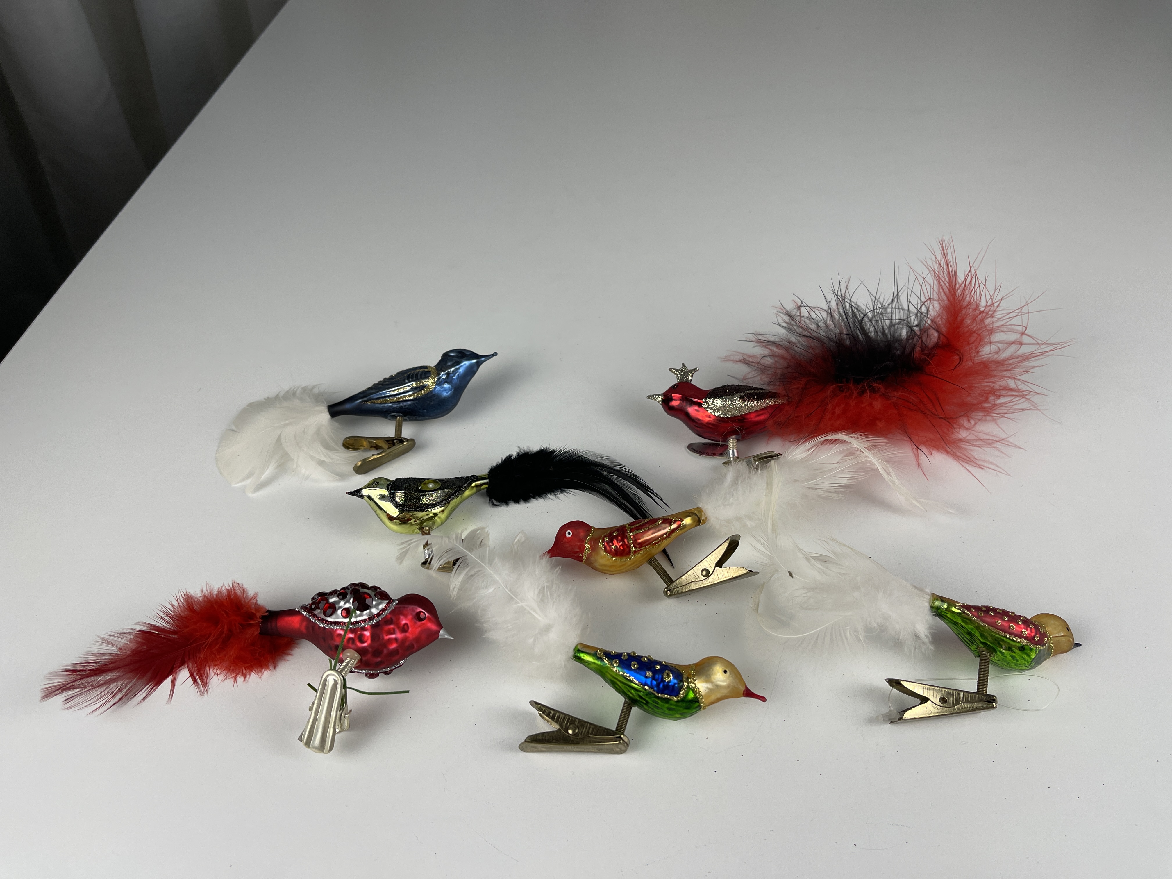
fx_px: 846
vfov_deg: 54.9
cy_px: 440
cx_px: 586
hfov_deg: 69.4
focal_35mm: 25
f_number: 1.6
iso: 32
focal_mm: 5.1
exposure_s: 1/234
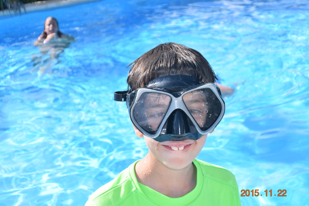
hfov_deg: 23.8
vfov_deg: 16.0
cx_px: 157
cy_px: 102
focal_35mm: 86
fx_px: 734
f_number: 8
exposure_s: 1/160
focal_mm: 55
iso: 100
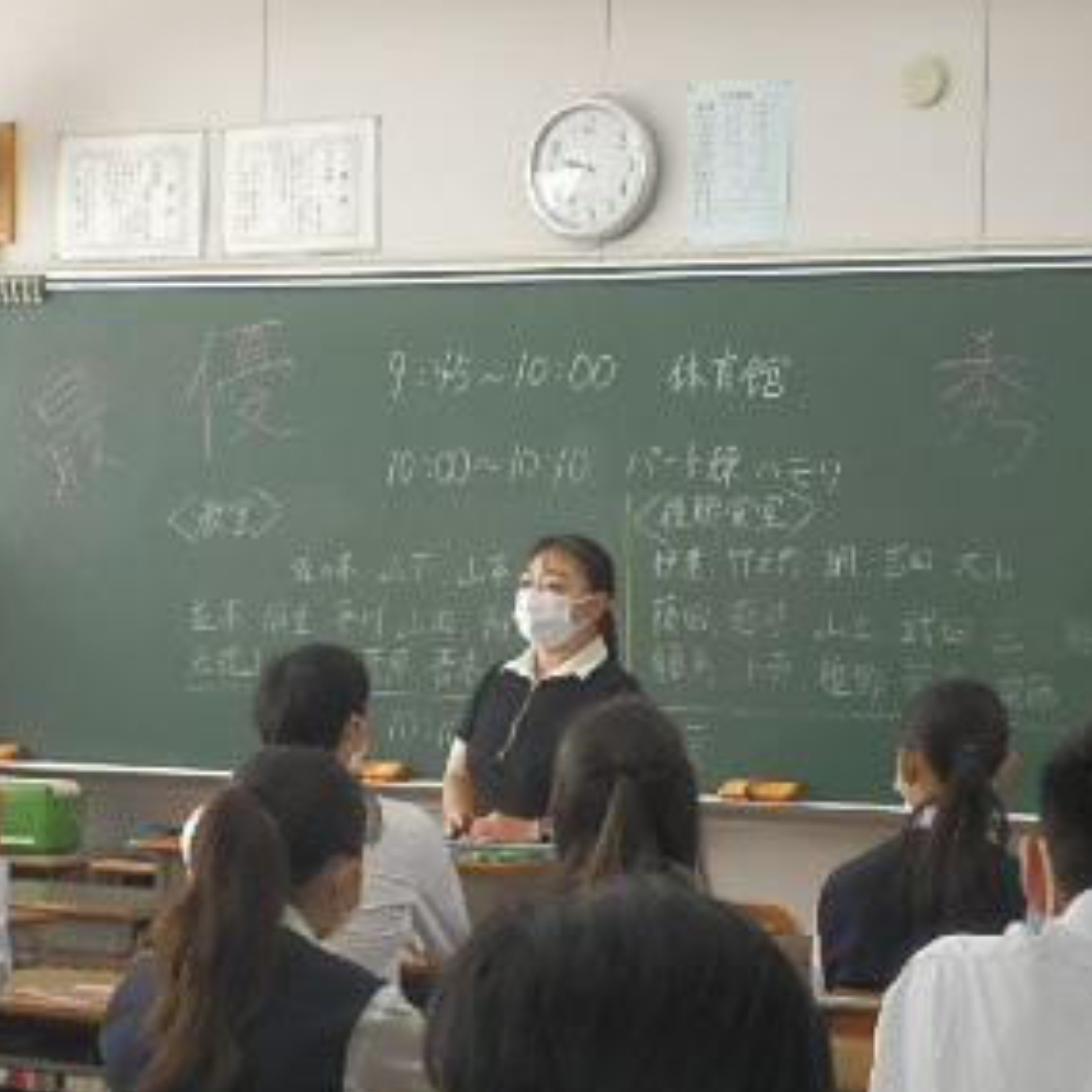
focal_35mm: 101
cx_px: 565
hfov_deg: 17.2
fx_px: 3605
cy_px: 813
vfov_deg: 17.1
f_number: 4.3
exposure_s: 1/50
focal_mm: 9.2
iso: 100
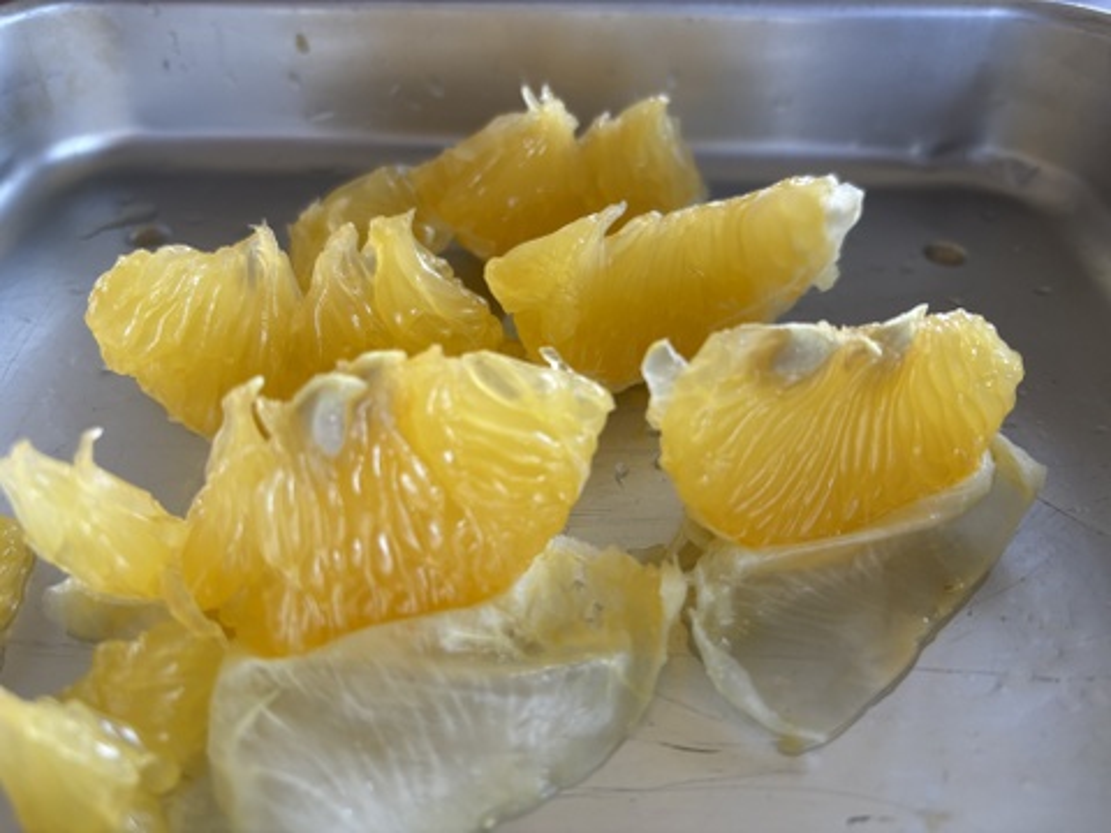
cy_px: 416
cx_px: 556
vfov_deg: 53.1
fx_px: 834
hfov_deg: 67.3
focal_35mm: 26
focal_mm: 5.96
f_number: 1.6
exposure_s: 1/121
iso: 125
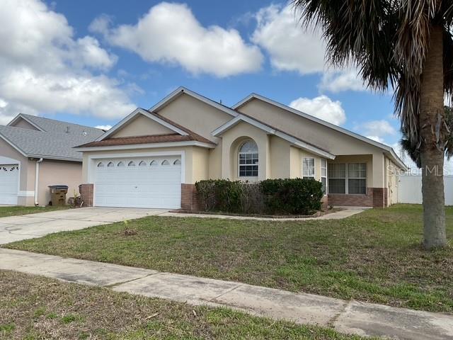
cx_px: 226
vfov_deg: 48.2
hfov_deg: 61.7
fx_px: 380
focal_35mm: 29
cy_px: 170
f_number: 1.8
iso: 16
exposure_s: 1/1675
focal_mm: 3
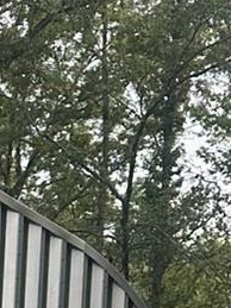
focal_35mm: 190
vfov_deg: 9.5
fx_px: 1692
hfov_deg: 7.0
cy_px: 668
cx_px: -445
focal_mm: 6.86
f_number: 1.78
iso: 80
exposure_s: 1/414
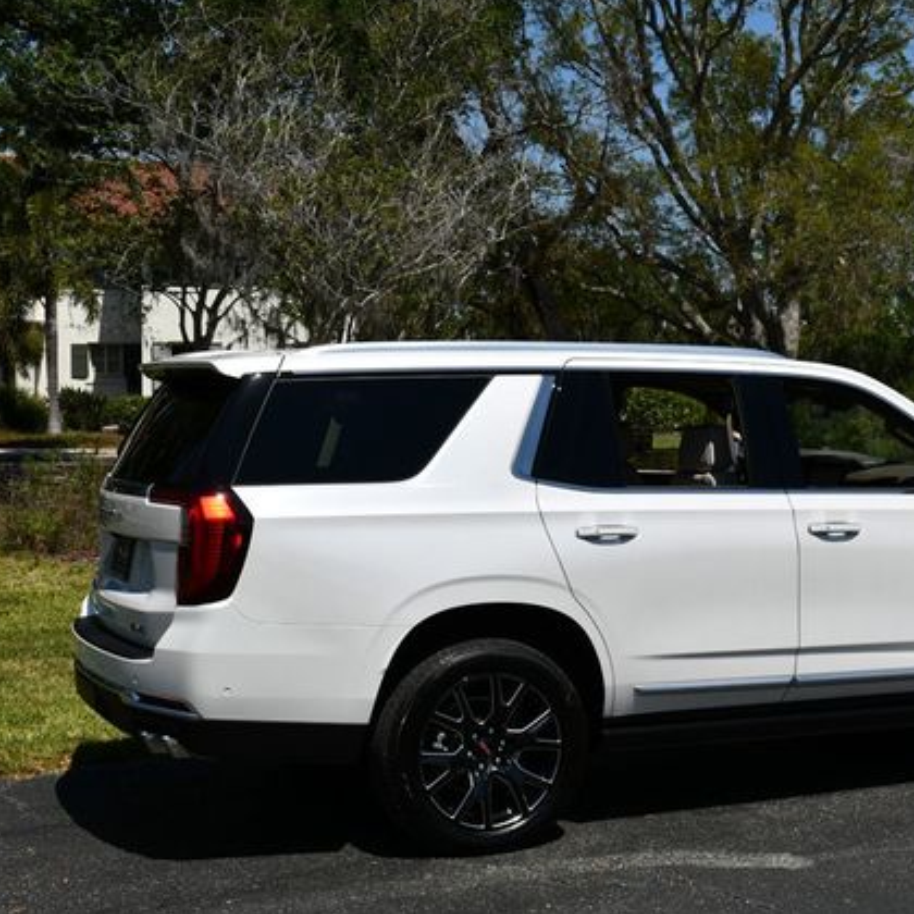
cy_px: 453
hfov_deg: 29.8
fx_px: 1703
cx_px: 627
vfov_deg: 30.0
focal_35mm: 57
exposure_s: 1/400
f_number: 10
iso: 100
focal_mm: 22
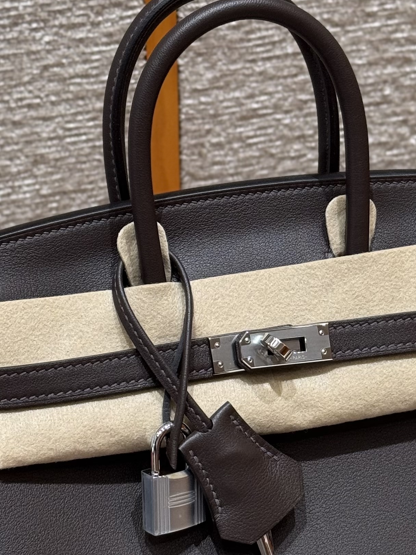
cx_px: 246
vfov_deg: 17.8
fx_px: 1763
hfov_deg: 13.5
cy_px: 388
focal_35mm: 110
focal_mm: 6.76
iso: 64
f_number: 1.78
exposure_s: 1/50
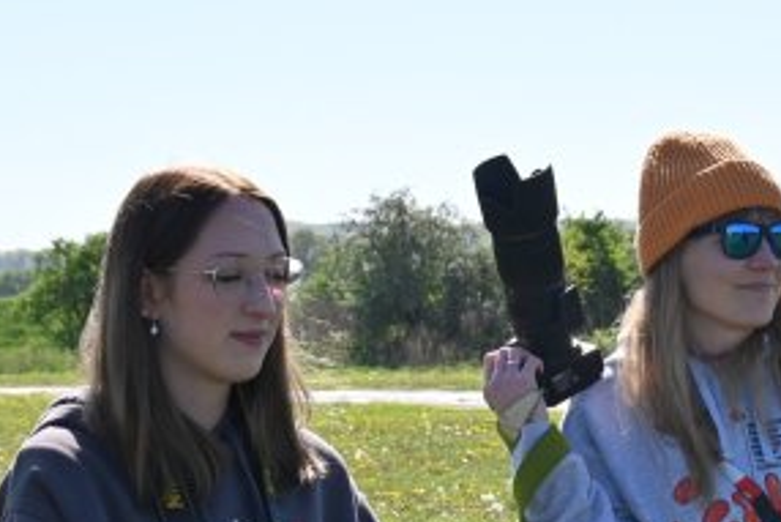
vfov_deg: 11.4
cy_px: 380
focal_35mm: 120
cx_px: 612
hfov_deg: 16.9
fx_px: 2605
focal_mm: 46
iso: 640
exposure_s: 1/640
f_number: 14
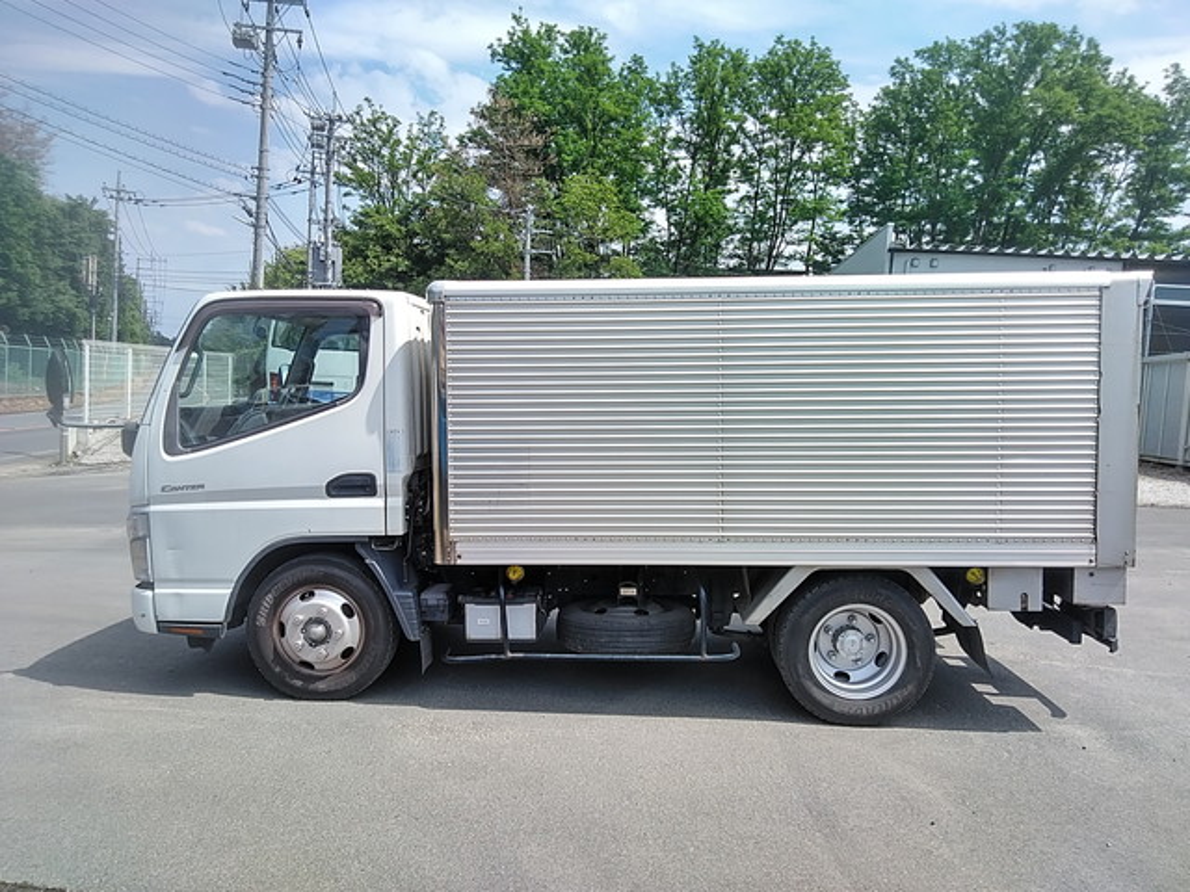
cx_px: 595
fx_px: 928
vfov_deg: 51.4
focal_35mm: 27
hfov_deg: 65.3
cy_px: 446
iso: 60
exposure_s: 1/1111
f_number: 2.2
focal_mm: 3.46
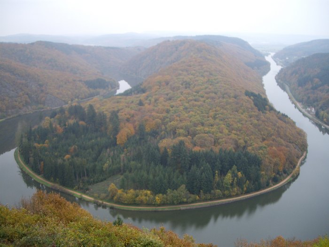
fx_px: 361
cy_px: 124
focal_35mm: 38
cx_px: 164
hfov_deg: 49.0
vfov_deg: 37.7
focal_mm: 6.2
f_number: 2.7
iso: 100
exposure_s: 1/200
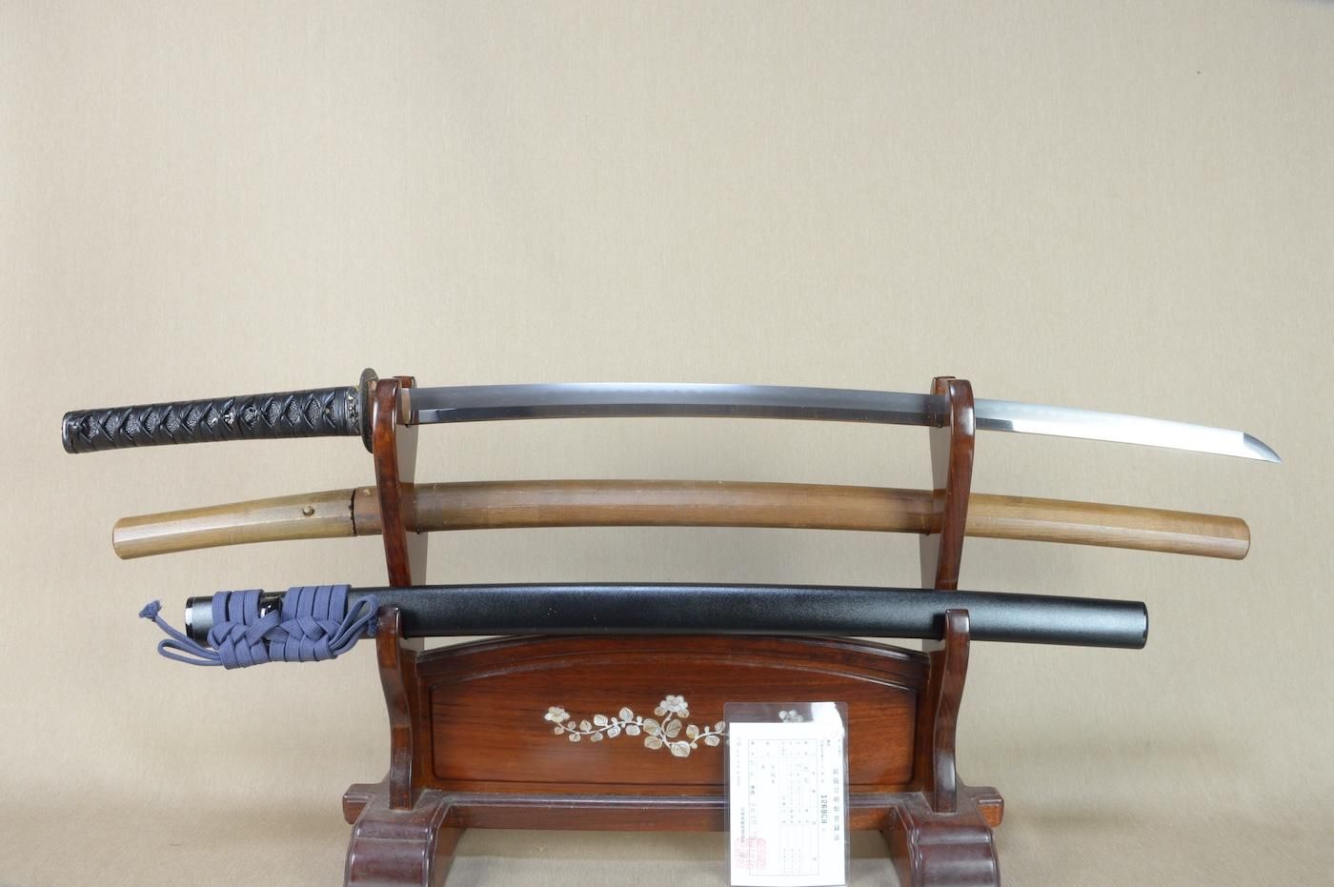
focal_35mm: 30
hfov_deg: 62.0
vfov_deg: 43.5
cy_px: 444
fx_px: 1111
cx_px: 667
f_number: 11
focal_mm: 20
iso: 400
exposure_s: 1/2
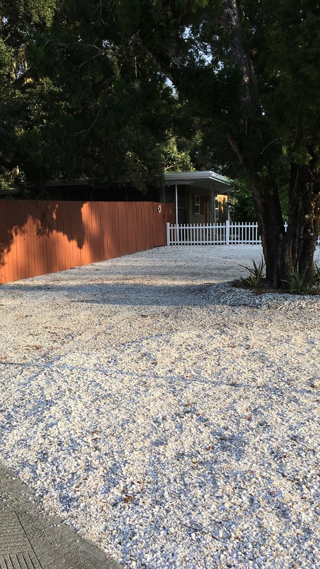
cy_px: 285
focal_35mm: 32
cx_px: 133
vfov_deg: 61.0
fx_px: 483
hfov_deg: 36.6
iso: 25
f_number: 2.2
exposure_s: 1/635
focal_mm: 4.15
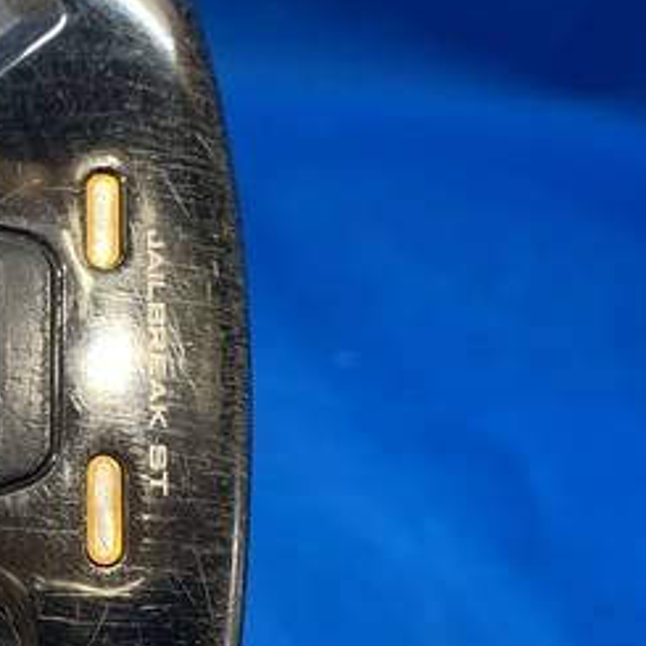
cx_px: -82
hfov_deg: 26.2
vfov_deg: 28.3
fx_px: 1267
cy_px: 454
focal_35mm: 60
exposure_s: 1/60
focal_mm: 4.25
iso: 125
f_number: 1.8
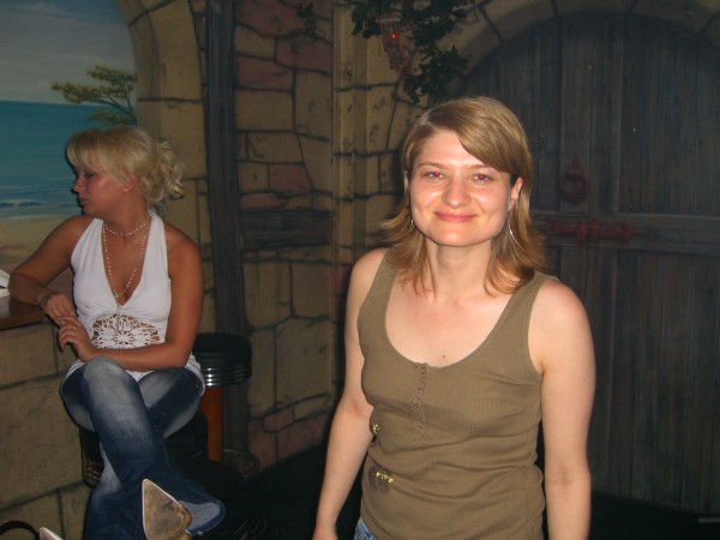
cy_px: 270
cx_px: 360
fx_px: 790
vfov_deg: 37.7
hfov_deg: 49.0
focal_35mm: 38
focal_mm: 7.9
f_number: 2.8
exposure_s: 1/60
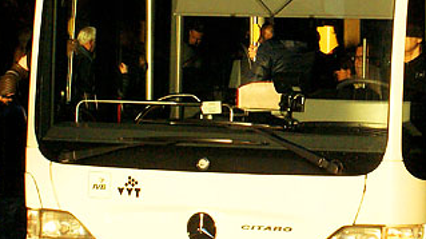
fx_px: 2280
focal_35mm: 202
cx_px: 358
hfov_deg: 10.6
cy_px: 27
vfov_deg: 6.0
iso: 800
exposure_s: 1/320
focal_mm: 40
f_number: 11
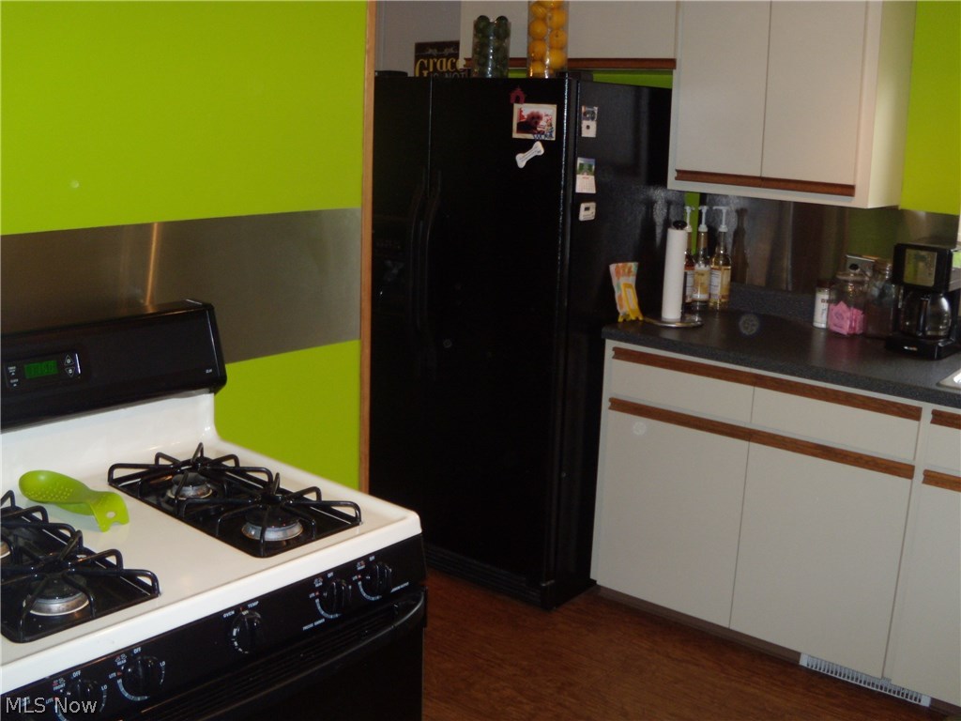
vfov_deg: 39.7
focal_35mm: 36
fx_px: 999
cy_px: 360
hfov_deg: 51.4
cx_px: 480
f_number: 3.6
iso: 125
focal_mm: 6.4
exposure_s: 1/30
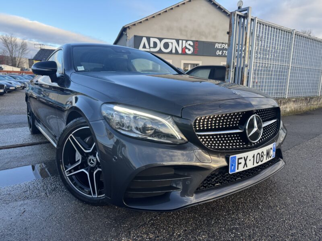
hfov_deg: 71.6
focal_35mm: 24
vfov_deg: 56.8
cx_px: 161
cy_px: 120
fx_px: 223
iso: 80
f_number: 1.78
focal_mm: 6.76
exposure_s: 1/407
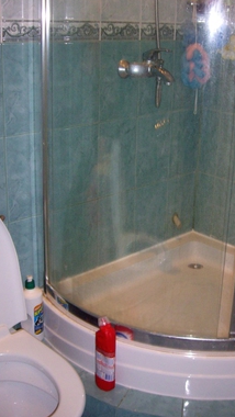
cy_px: 187
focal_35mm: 49
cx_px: 171
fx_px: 542
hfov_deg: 24.2
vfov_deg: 42.0
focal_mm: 6.2
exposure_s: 1/40
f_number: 2.7
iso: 200
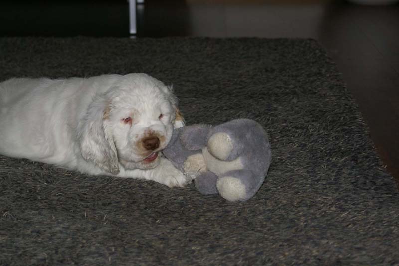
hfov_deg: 19.5
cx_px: 200
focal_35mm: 105
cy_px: 133
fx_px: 1163
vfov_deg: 13.0
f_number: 5.6
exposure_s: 1/125
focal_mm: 70
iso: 400
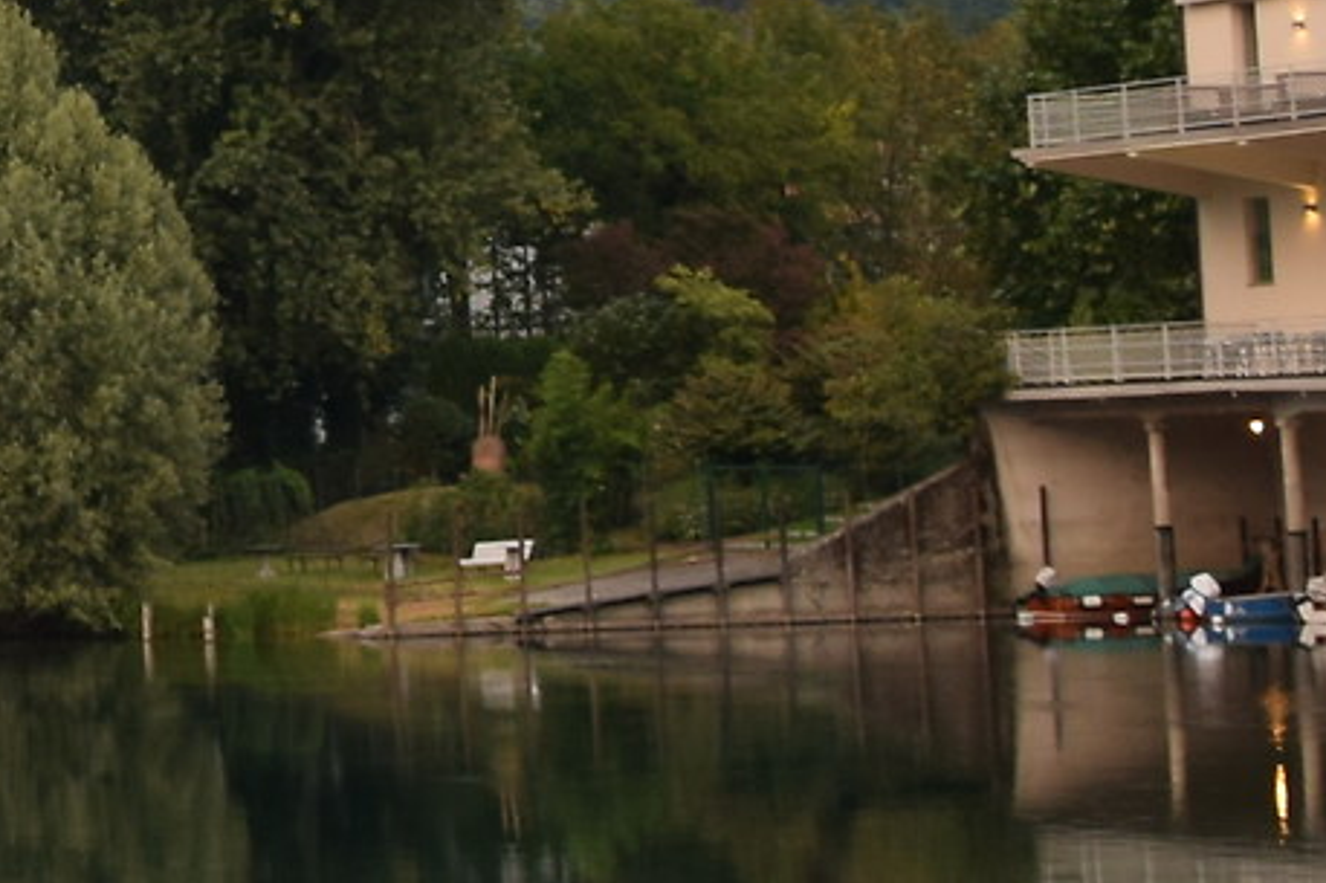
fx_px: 6370
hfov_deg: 10.7
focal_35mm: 173
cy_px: -226
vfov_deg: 7.8
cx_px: -1491
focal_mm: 22
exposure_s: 1/40
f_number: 3.8
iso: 200
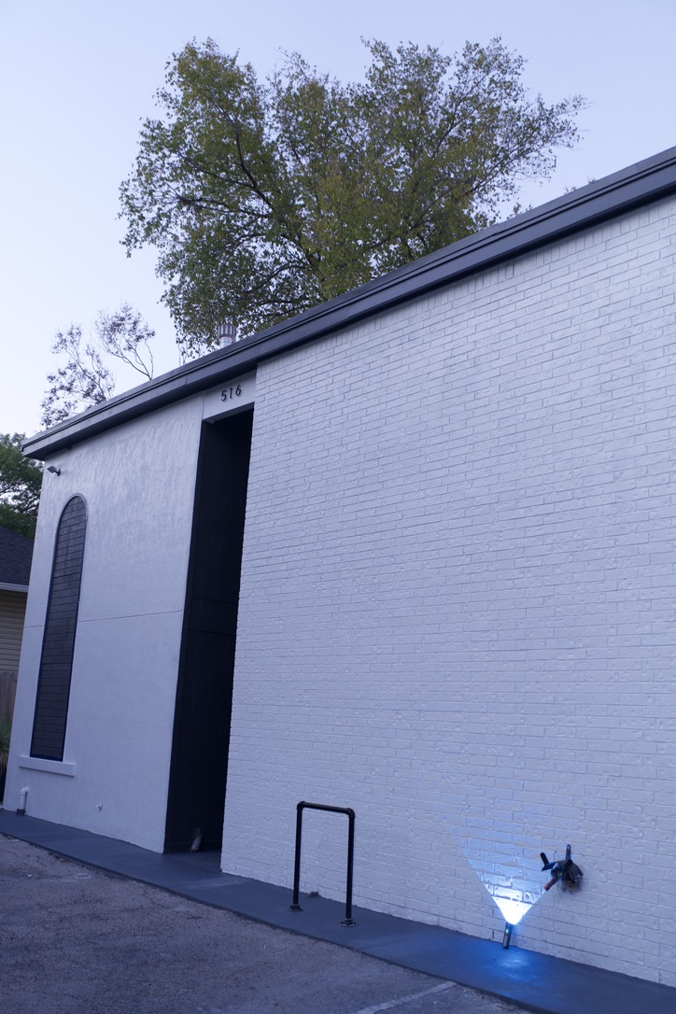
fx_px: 845
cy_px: 507
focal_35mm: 30
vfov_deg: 61.9
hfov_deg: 43.6
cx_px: 338
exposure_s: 1/30
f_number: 2.8
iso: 200
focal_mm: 20
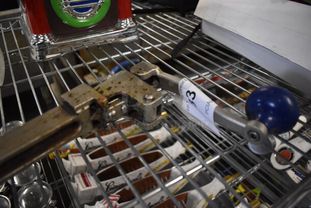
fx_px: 233
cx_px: 156
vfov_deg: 48.0
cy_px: 104
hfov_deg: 67.3
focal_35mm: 27
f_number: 3.5
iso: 2200
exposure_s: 1/125
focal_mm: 18
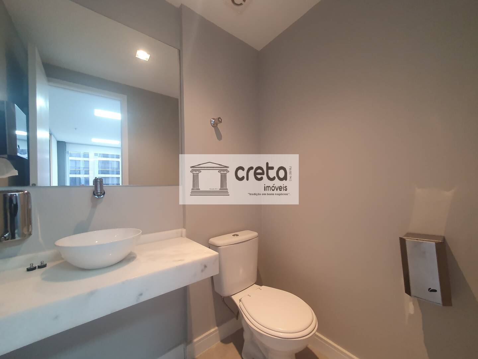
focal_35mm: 13
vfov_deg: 89.9
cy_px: 180
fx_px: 180
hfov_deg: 106.2
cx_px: 239
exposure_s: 1/60
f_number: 2.2
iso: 250
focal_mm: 1.8
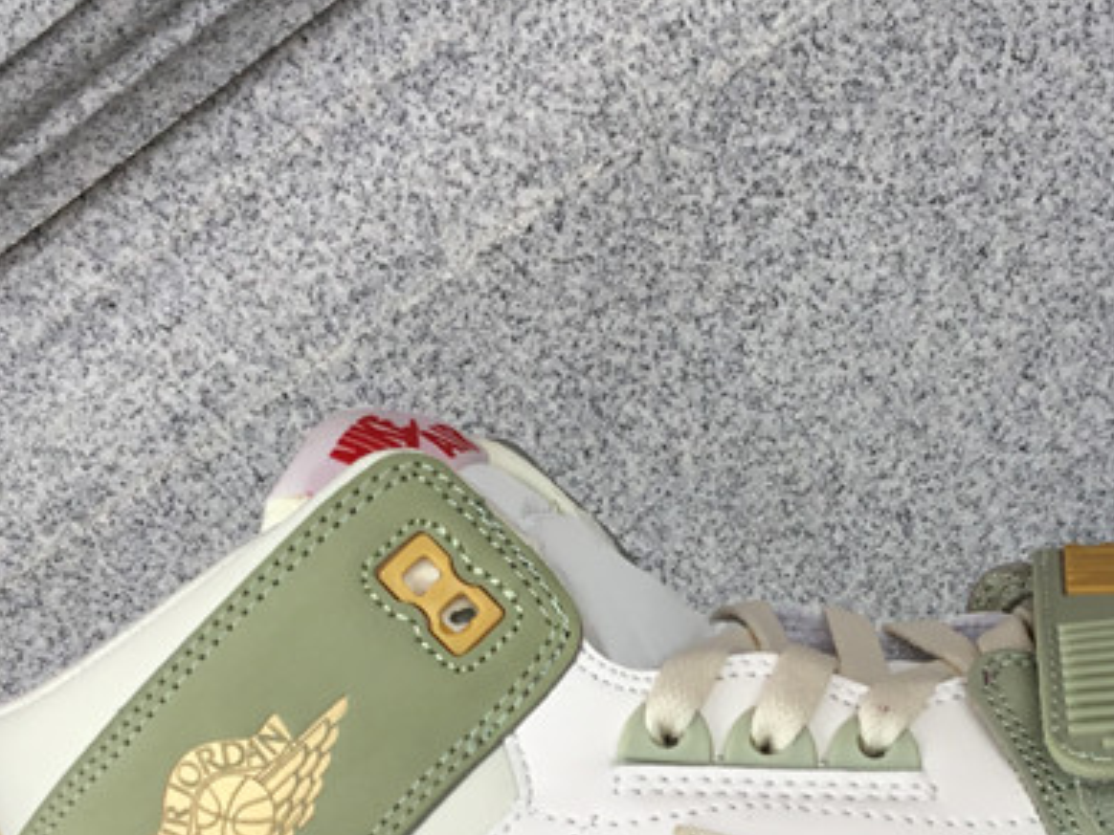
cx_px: 830
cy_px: 710
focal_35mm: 72
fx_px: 2317
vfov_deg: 20.1
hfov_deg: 26.7
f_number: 2.4
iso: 25
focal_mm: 3.3
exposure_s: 1/110
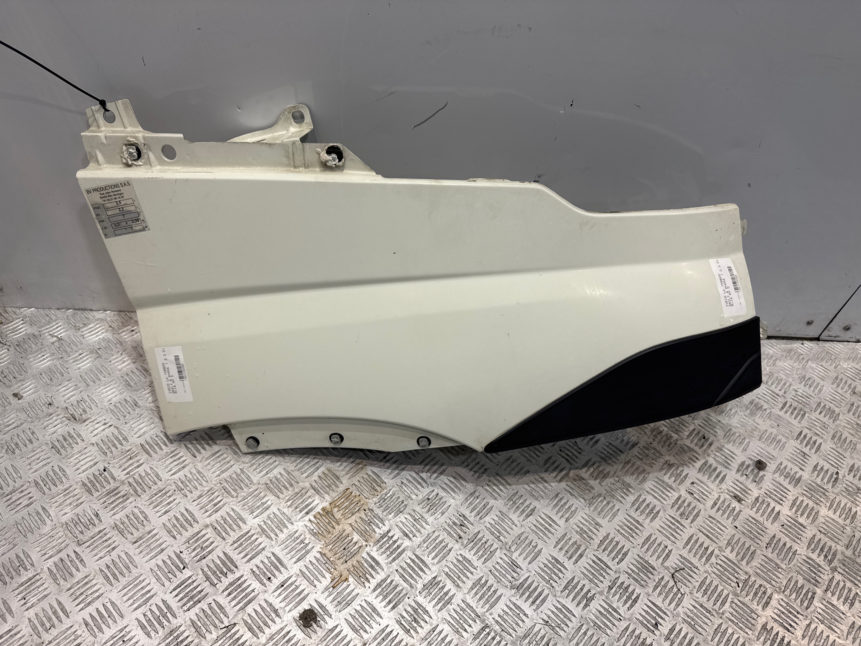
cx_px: 430
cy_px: 323
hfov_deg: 71.6
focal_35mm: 24
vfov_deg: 56.8
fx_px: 597
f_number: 1.78
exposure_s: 1/241
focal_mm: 6.76
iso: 64
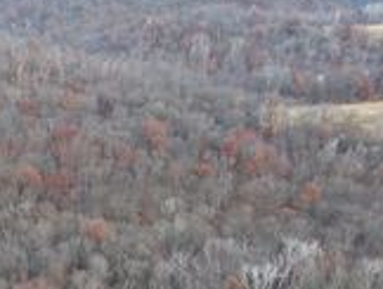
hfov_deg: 23.6
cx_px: -99
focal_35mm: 74
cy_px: 392
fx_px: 820
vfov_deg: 18.4
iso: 100
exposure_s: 1/320
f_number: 2.8
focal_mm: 4.39
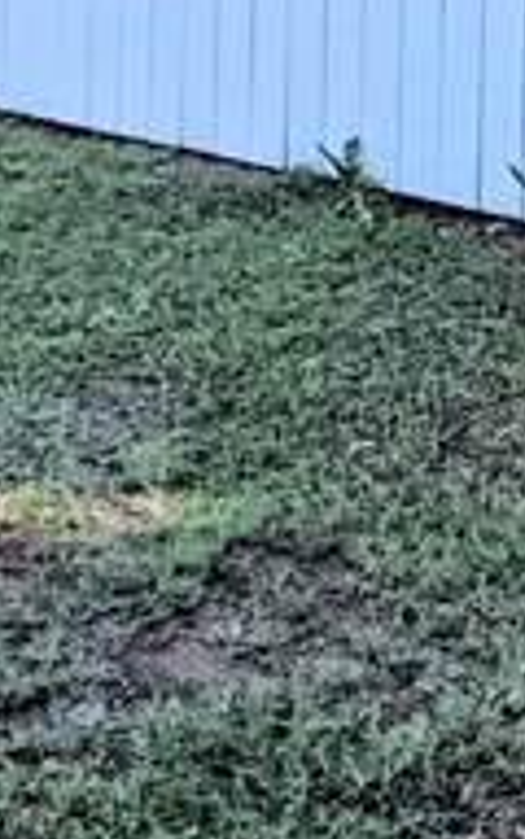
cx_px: 569
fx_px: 1580
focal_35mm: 69
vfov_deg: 25.8
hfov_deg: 18.2
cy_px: -232
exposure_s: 1/626
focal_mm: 2.2
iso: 50
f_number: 2.2
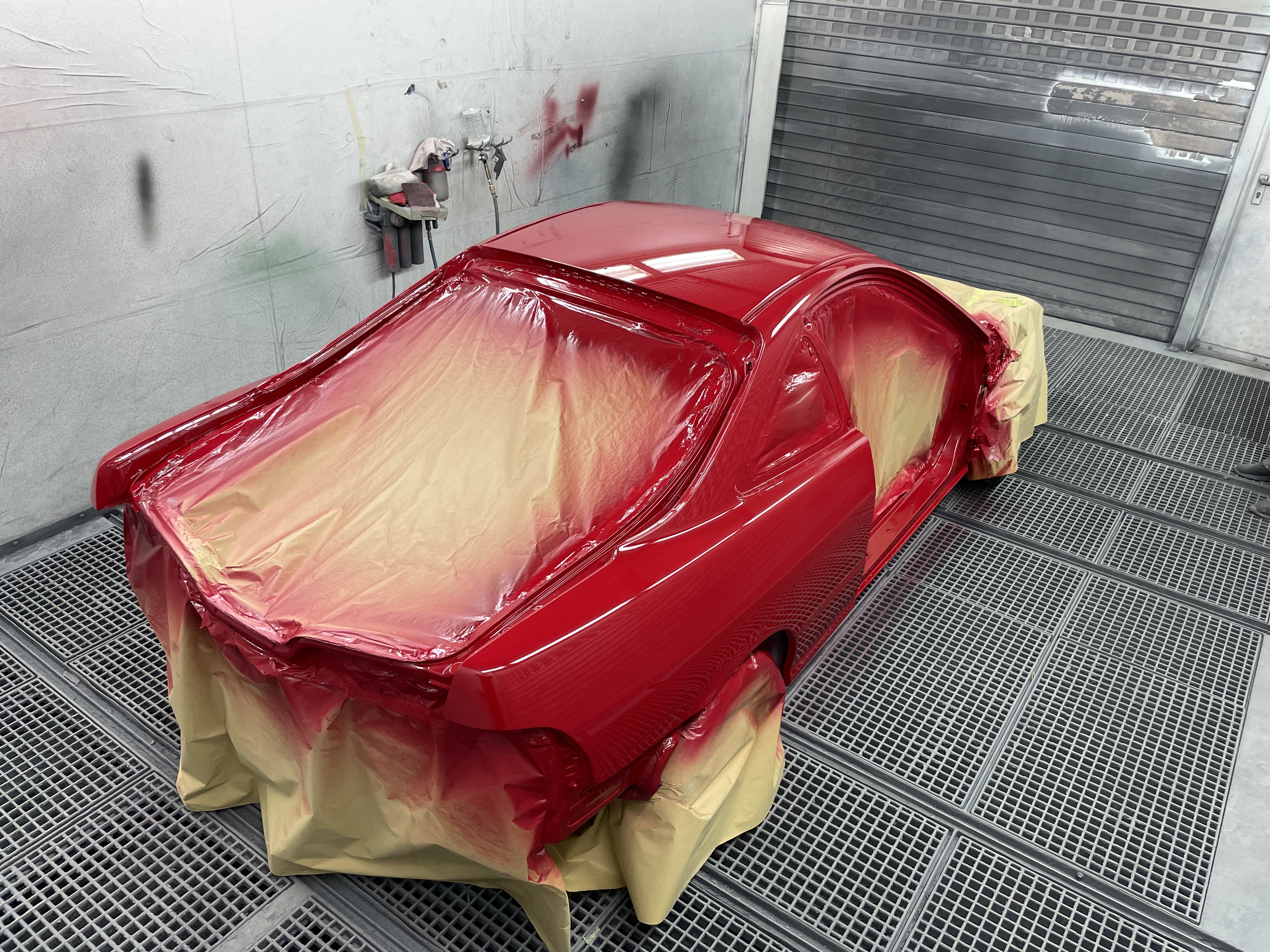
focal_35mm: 26
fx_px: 954
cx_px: 635
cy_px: 476
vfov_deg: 53.1
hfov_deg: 67.3
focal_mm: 4.2
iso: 100
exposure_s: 1/100
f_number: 1.6
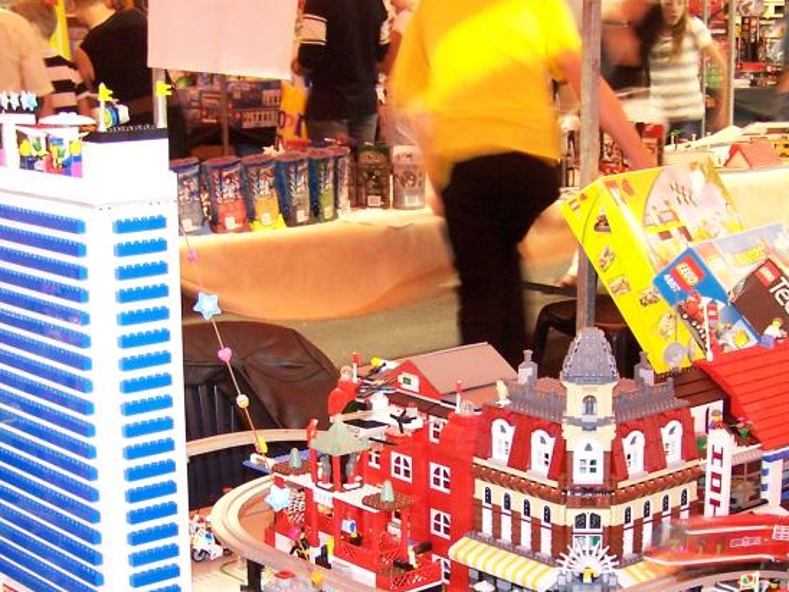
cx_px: 413
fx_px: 1618
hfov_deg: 27.4
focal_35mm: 71
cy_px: 481
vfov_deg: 20.5
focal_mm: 6.3
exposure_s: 1/4
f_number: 2.8
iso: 140
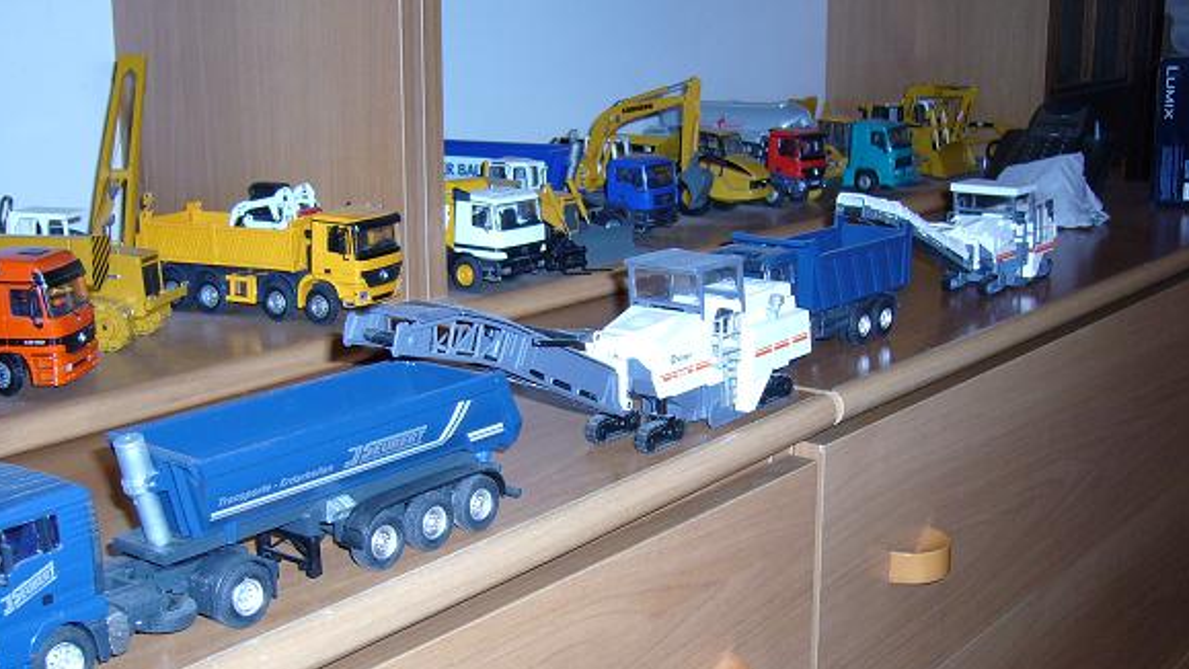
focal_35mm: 53
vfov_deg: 22.6
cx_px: 536
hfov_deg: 39.1
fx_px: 1671
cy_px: 373
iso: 100
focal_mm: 6.6
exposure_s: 1/30
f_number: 3
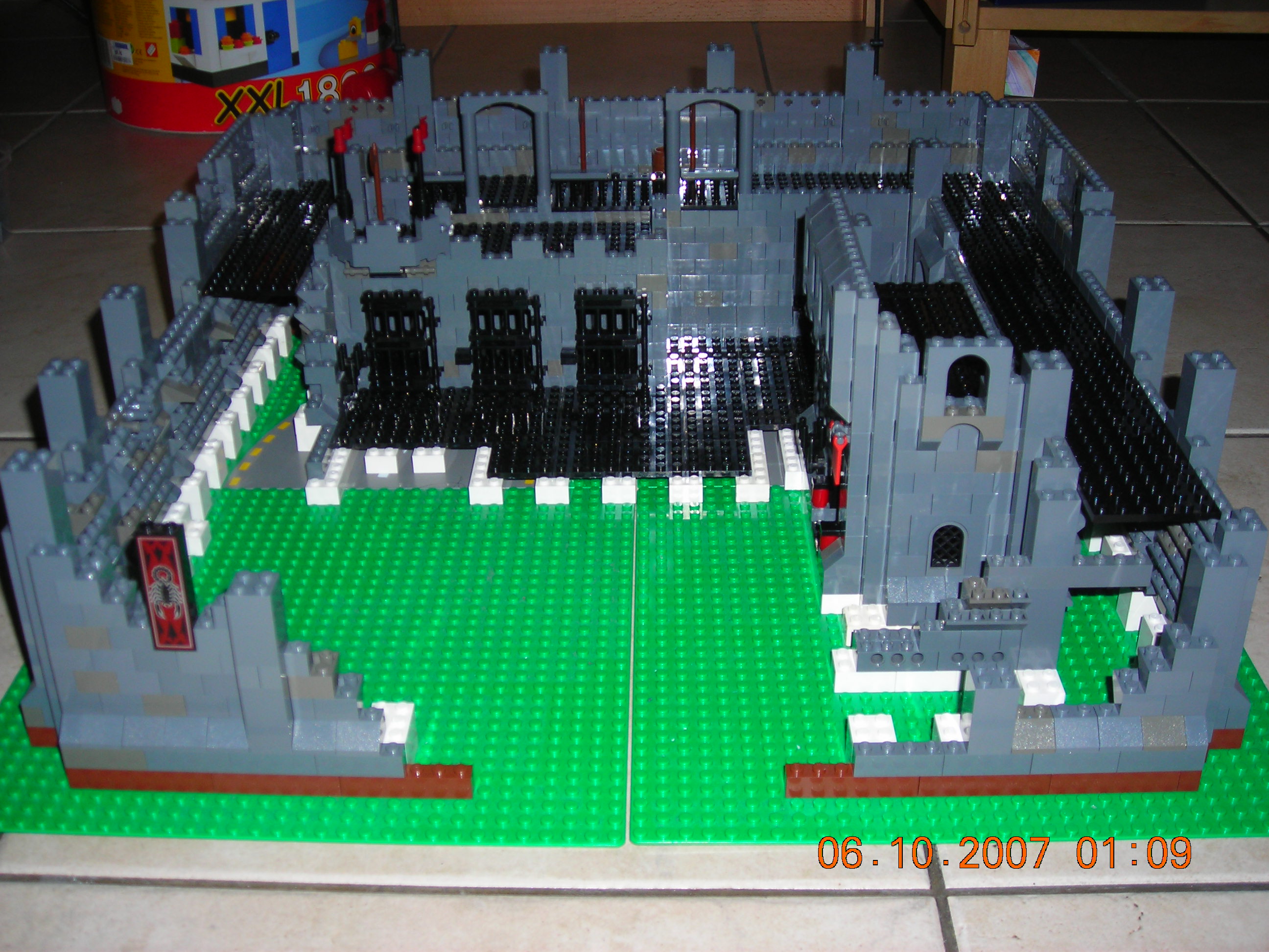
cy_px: 476
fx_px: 1503
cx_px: 634
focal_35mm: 41
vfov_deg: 35.1
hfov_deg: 45.8
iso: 50
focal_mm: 6.8
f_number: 3.3
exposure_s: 1/60.1
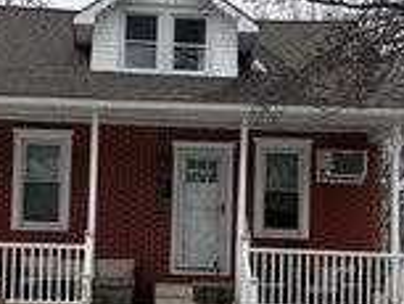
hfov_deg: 23.0
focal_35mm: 85
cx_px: 182
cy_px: 218
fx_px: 993
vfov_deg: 17.3
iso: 50
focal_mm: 5.96
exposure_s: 1/2985
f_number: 1.6
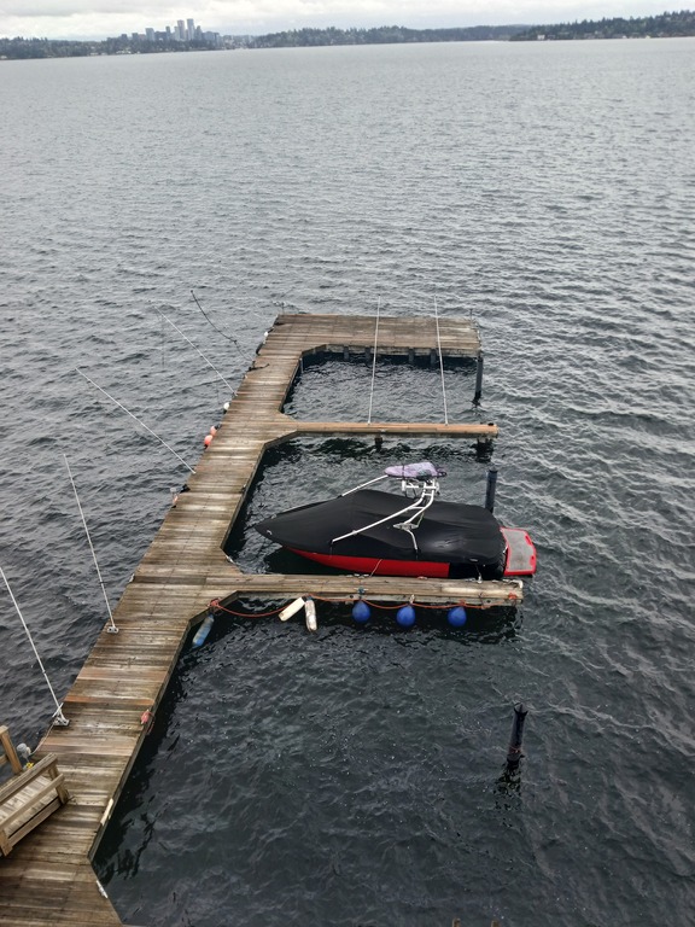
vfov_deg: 67.3
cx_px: 348
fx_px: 696
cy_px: 464
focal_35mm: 26
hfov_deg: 53.1
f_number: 1.8
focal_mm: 3.98
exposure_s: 1/128
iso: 20
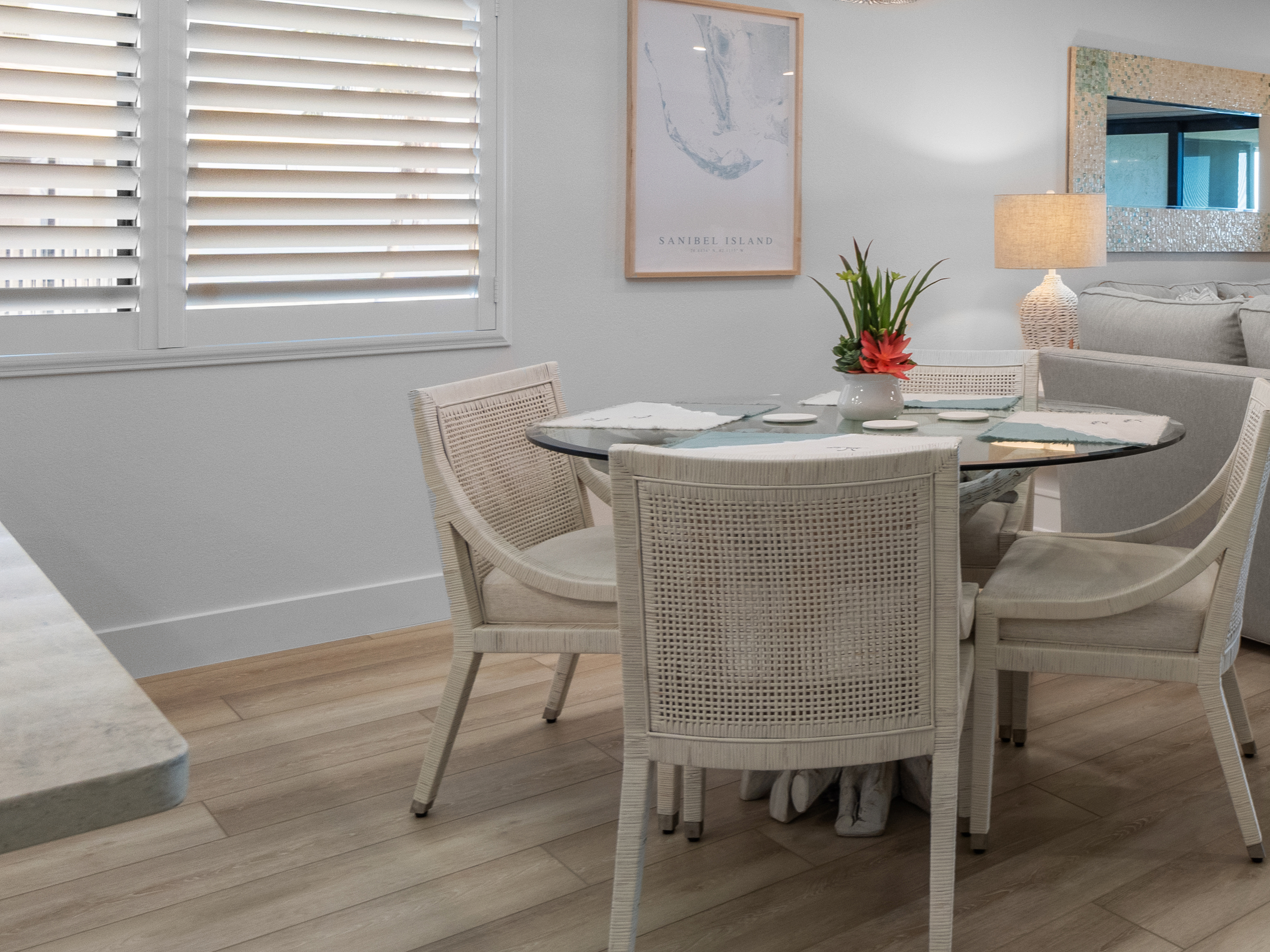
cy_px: 235
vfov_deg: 39.6
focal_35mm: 35
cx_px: 1180
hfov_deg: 46.6
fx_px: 1284
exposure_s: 1/10
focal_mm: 12
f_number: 7.1
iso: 500
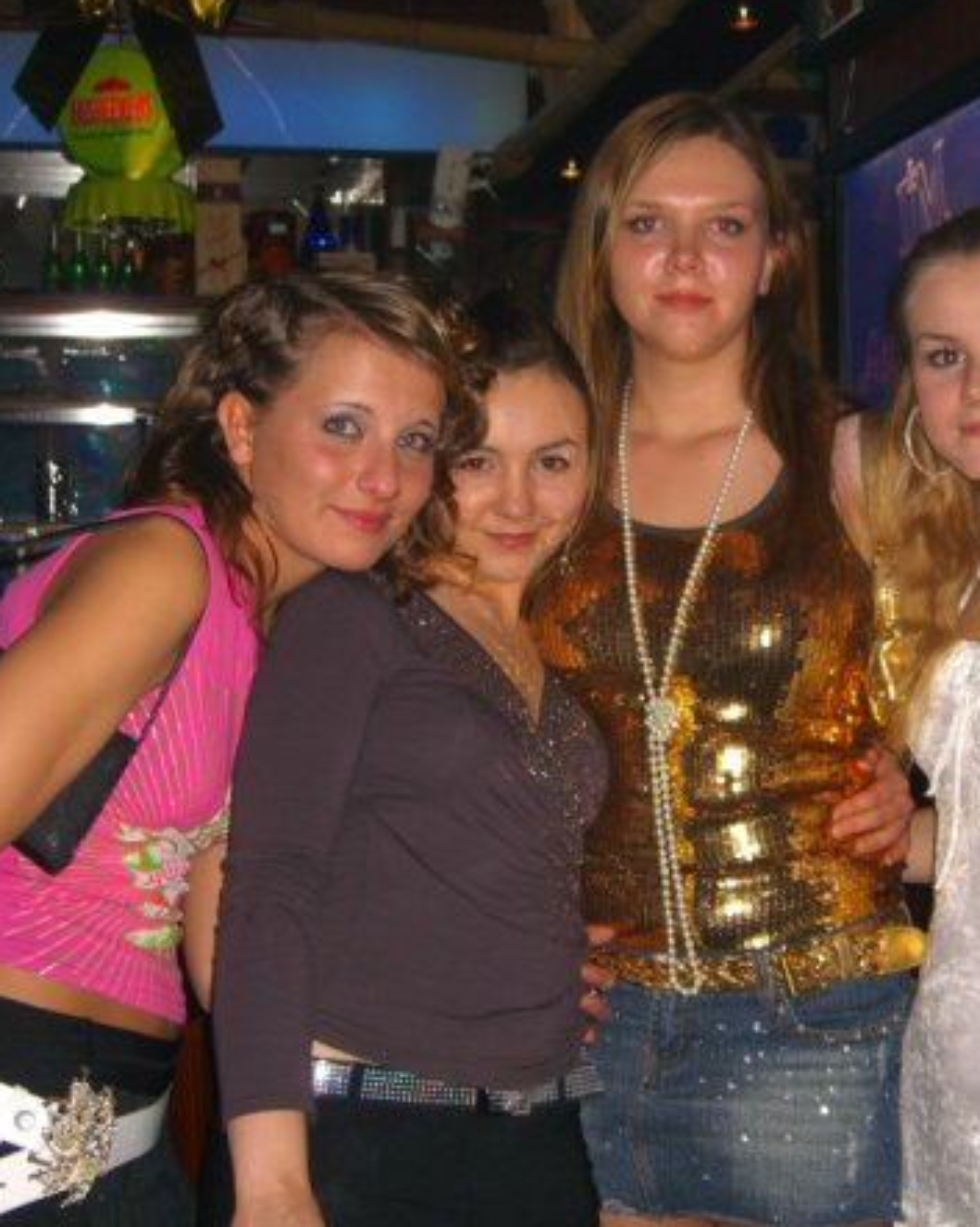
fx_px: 2214
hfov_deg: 24.8
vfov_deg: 31.0
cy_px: 608
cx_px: 644
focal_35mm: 61
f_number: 3.1
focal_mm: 9.5
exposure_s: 1/60
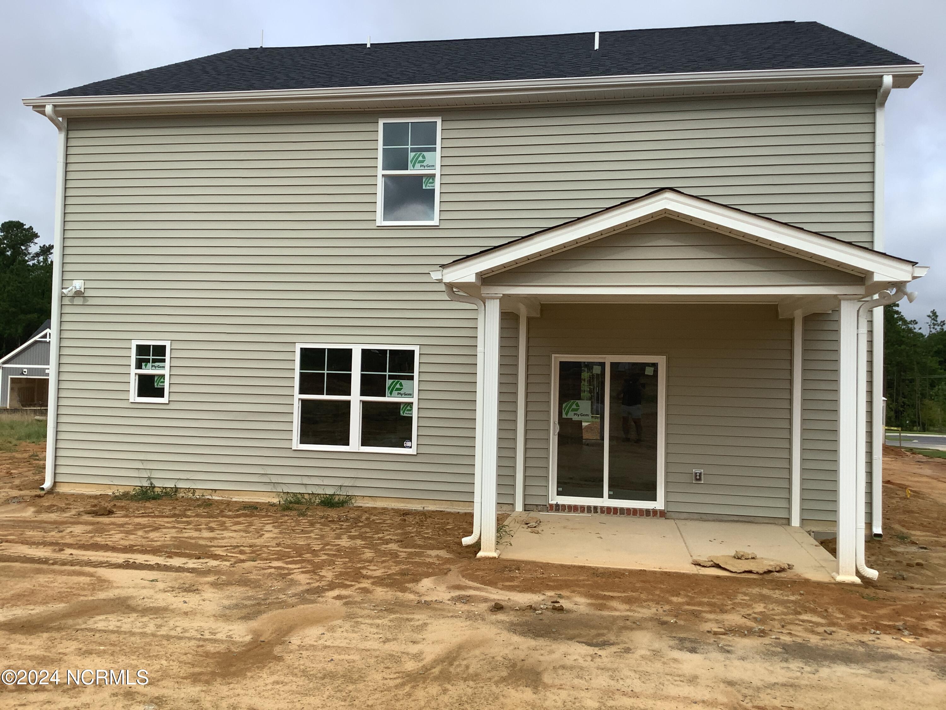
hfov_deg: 58.4
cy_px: 355
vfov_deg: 45.4
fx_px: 847
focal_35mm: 31
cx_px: 473
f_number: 2.4
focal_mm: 3.3
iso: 25
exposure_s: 1/1131
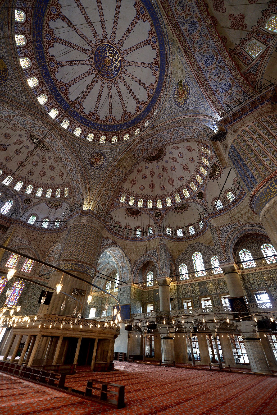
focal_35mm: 14
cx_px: 138
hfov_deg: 81.2
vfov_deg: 104.2
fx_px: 162
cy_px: 208
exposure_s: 1/100
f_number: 3.5
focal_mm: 14
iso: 1800
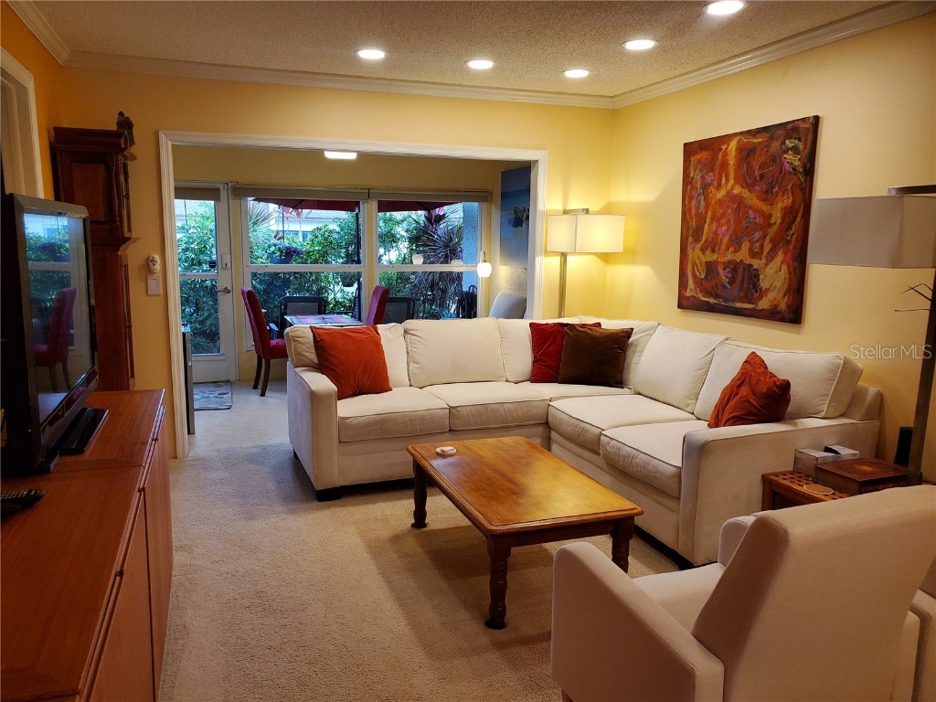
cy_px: 351
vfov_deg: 53.1
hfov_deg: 67.3
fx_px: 703
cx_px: 468
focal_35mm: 26
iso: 160
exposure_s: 1/120
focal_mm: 4.3
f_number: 2.4
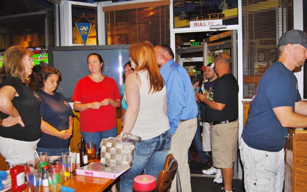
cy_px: 96
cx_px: 155
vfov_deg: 40.6
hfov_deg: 61.2
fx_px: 259
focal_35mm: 31
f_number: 3.8
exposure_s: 1/60
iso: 200
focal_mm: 20
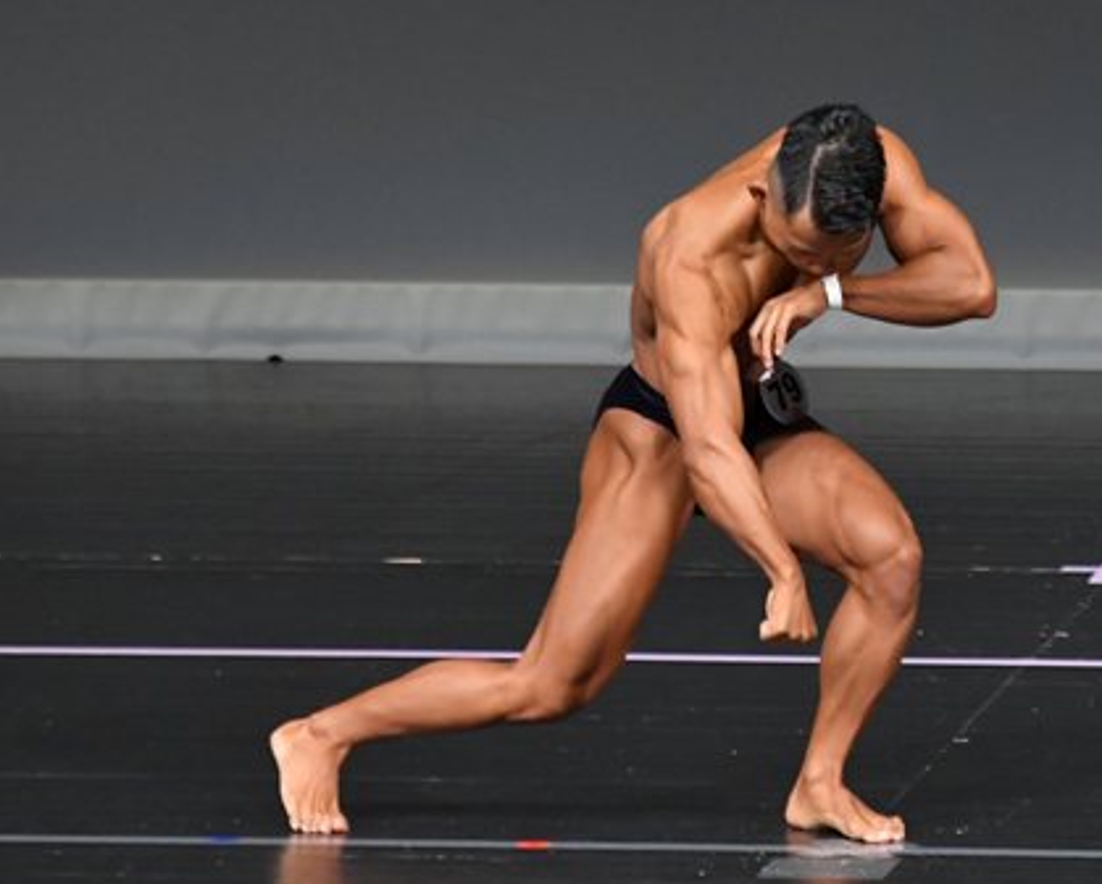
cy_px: 292
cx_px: 893
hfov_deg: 3.0
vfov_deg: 2.4
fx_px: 21219
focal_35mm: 650
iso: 4000
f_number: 5.6
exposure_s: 1/400
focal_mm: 250
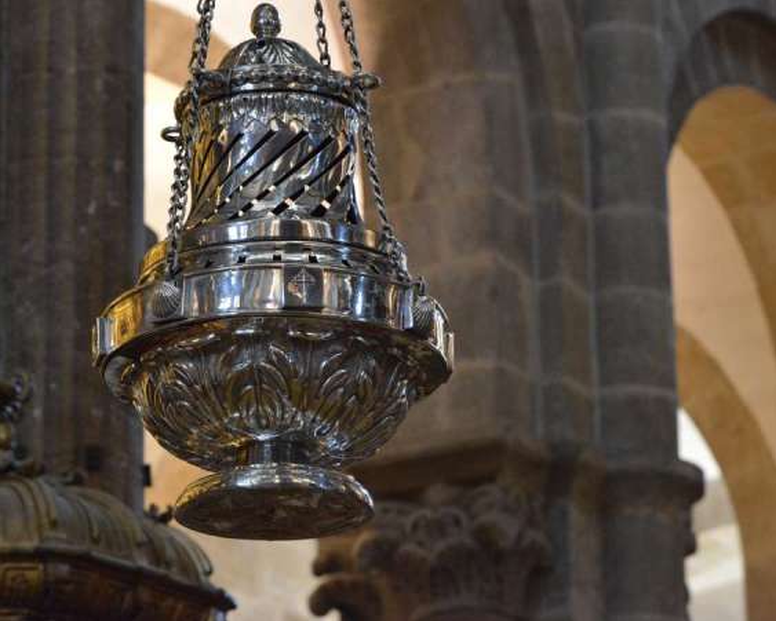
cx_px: 298
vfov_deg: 8.6
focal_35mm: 180
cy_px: 256
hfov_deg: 10.7
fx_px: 4136
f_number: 6.3
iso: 6400
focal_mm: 135
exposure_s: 1/60
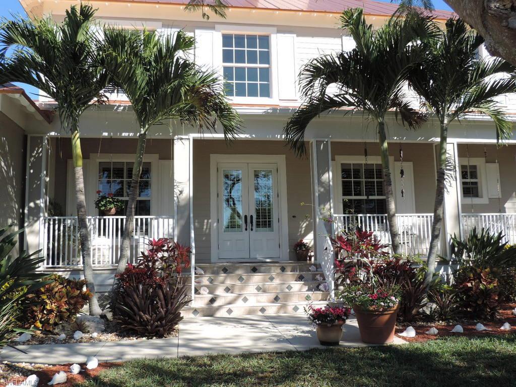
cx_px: 258
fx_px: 492
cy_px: 194
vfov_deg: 42.9
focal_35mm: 33
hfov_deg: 55.4
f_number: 3.2
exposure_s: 1/500
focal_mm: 5.8
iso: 80
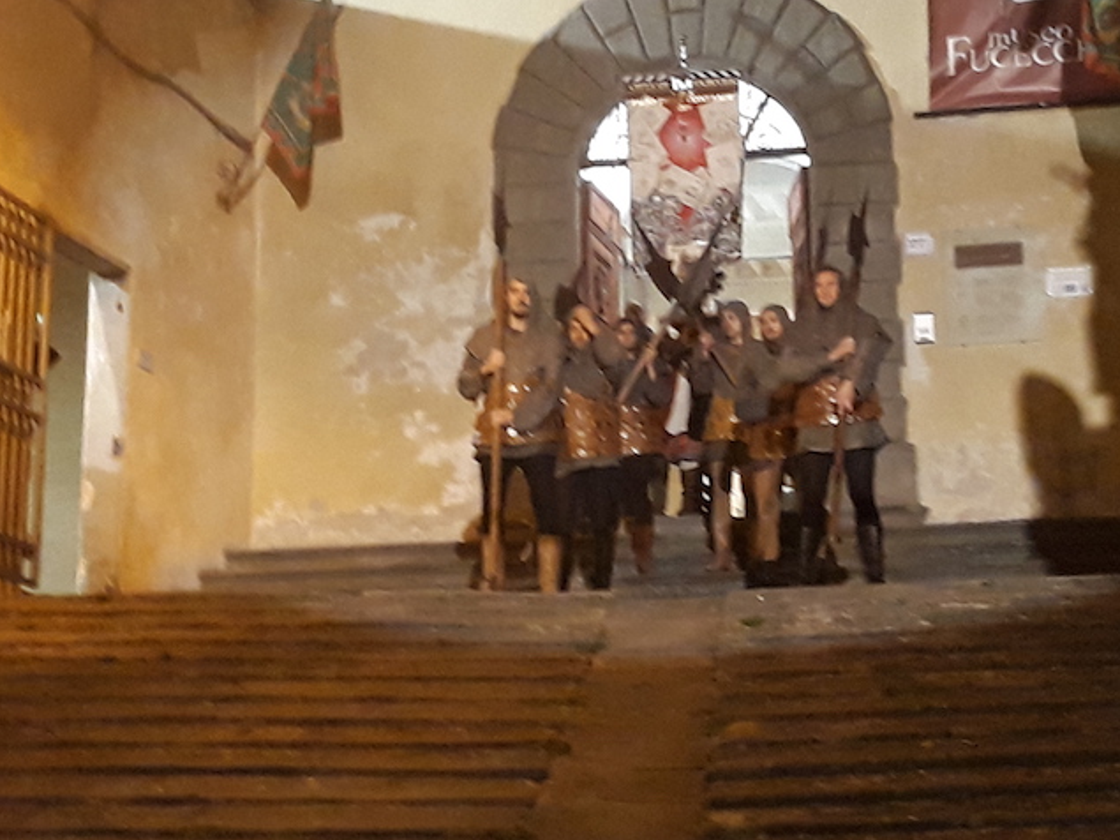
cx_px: 614
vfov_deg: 41.6
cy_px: 344
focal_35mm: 34
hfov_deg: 53.9
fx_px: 1100
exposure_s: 1/25
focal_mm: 3.71
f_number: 1.7
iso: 400
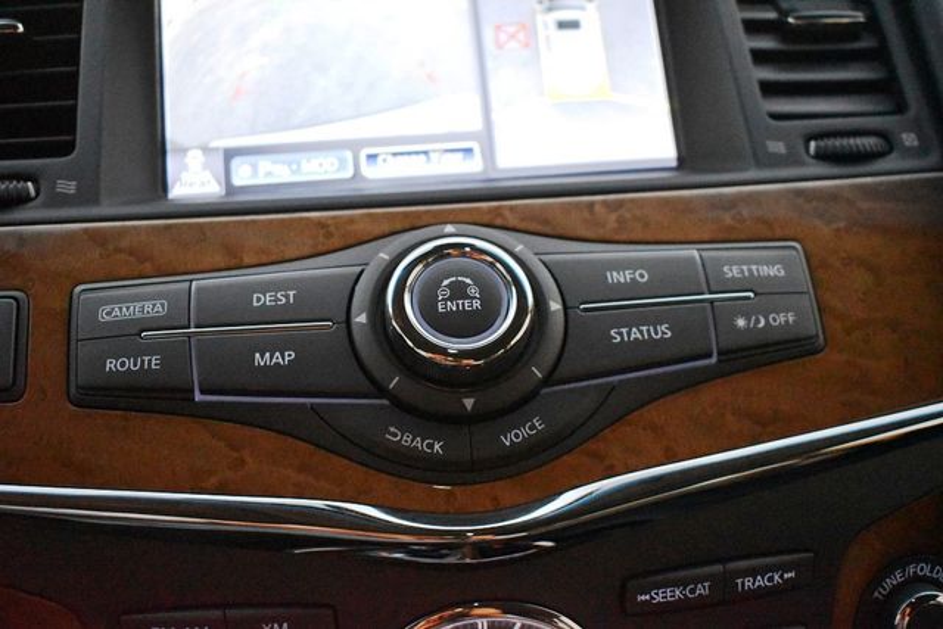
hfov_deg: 45.0
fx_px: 1140
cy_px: 314
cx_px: 472
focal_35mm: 44
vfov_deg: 30.9
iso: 8000
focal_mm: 29
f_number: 4.2
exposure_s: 1/125
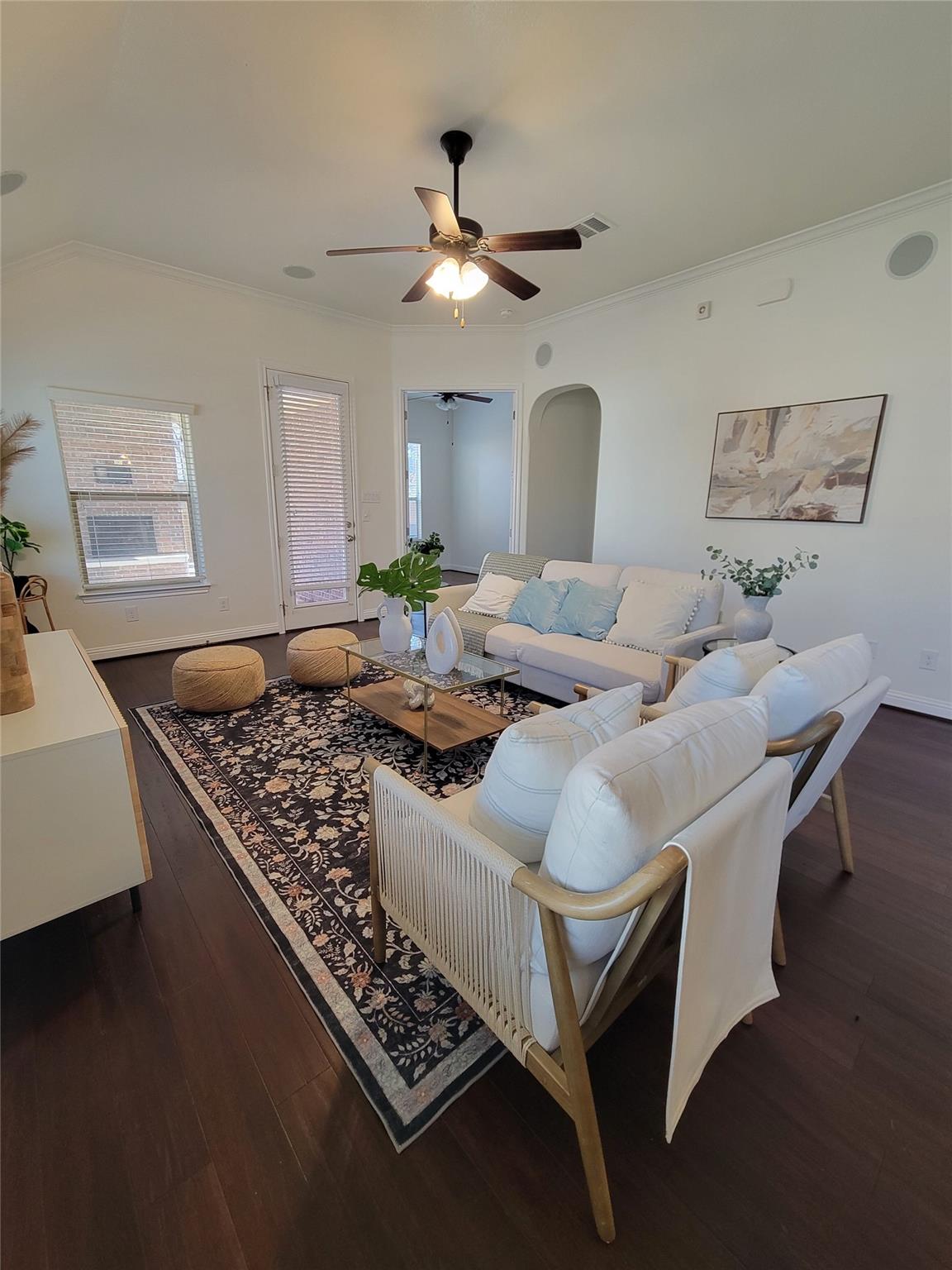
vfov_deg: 106.2
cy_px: 635
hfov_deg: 89.9
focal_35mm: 13
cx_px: 476
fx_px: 477
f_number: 2.2
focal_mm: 2.2
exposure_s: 1/60
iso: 200
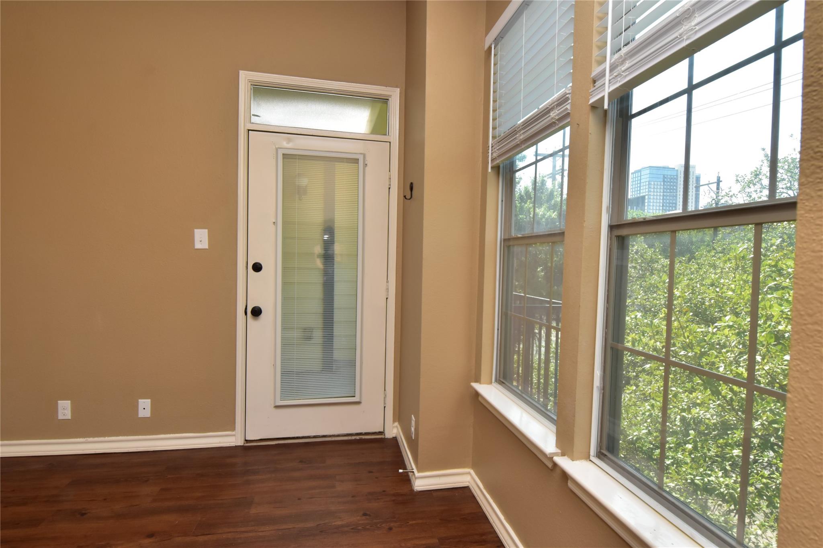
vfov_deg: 67.4
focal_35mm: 18
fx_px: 411
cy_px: 274
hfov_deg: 90.0
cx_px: 412
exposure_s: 1/125
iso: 400
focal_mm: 12
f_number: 9.5
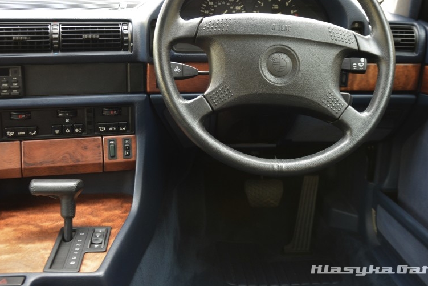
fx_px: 535
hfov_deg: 43.6
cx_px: 222
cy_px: 92
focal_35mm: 45
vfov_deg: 29.6
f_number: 3.8
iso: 900
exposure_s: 1/30
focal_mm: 22
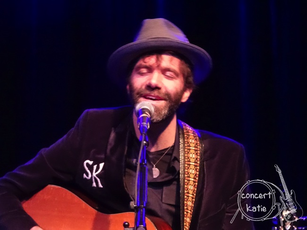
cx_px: 154
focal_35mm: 212
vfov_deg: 7.0
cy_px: 115
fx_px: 1881
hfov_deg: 9.3
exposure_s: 1/20
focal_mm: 36.24
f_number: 6.3
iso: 3200
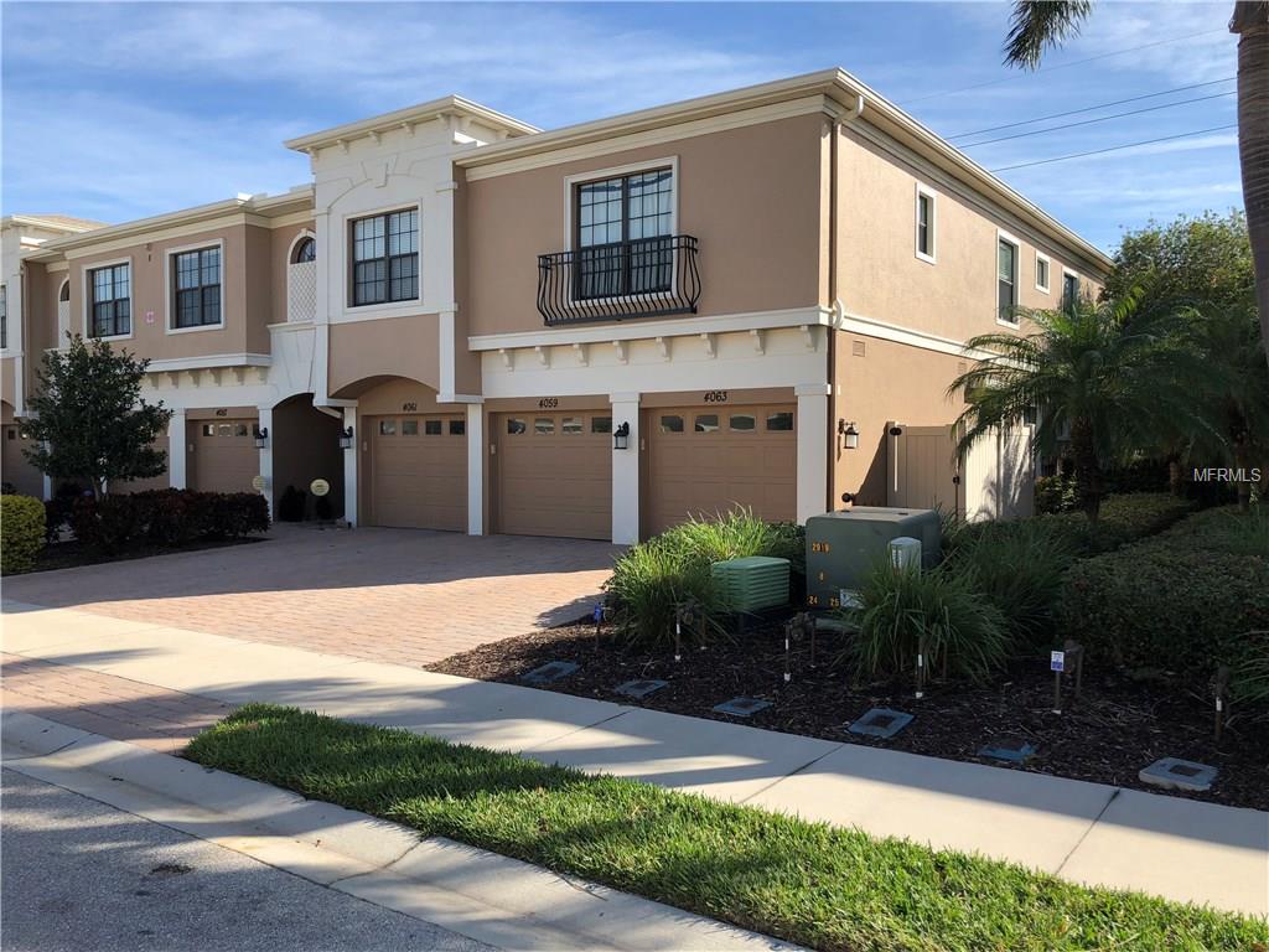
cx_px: 634
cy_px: 476
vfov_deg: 49.7
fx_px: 1026
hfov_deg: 63.4
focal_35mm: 28
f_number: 1.8
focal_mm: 3.99
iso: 20
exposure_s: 1/1333
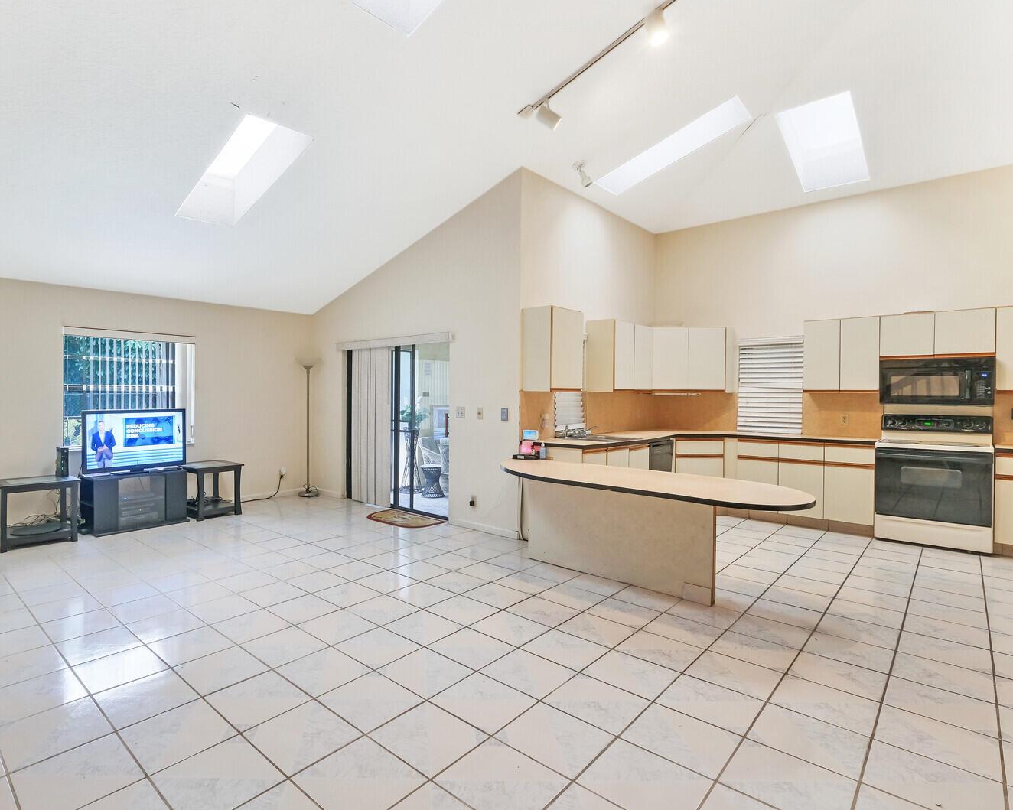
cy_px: 403
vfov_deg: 77.0
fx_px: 510
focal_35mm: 17
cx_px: 403
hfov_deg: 88.5
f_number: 11
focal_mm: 10
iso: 1250
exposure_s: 1/40
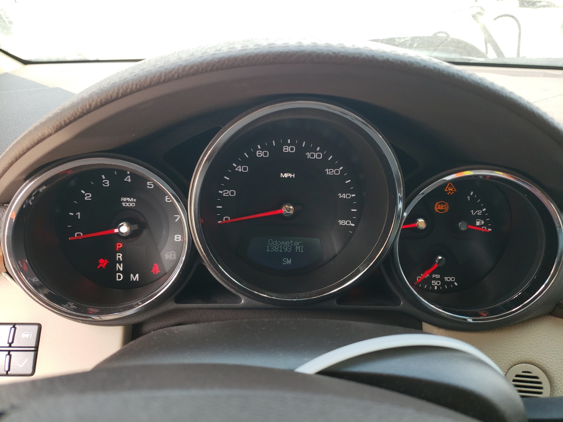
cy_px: 211
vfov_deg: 53.1
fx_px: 423
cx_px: 282
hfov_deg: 67.3
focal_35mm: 26
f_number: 1.5
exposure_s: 1/179
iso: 50
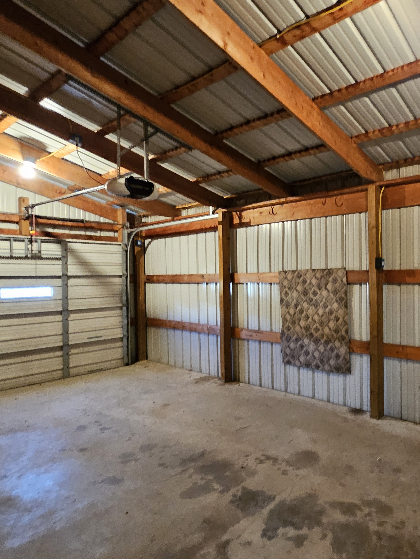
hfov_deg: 57.9
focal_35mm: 22
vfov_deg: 76.4
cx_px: 315
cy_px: 282
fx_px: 356
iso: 500
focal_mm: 1.74
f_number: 2.2
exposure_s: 1/30
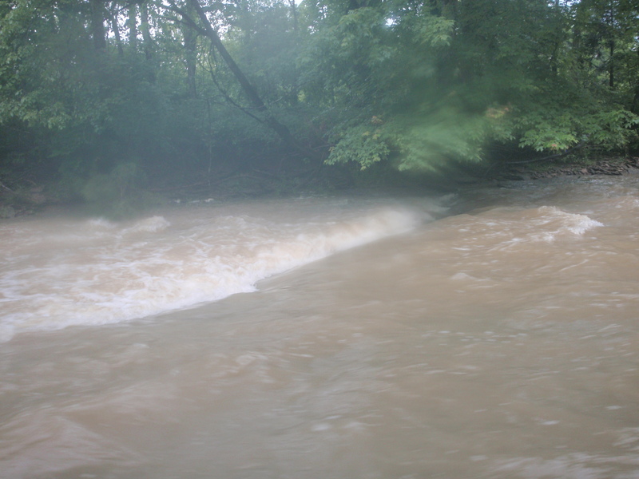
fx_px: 517
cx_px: 320
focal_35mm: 28
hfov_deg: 63.4
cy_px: 240
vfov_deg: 49.7
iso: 64
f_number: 3.5
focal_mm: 5
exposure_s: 1/40
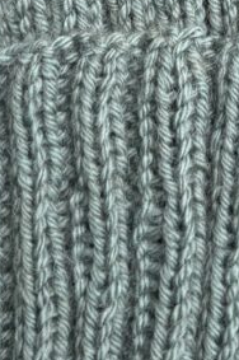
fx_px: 1058
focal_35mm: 106
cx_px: 254
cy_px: -212
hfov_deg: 12.7
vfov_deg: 17.1
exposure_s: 1/121
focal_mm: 6.76
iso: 125
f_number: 1.78
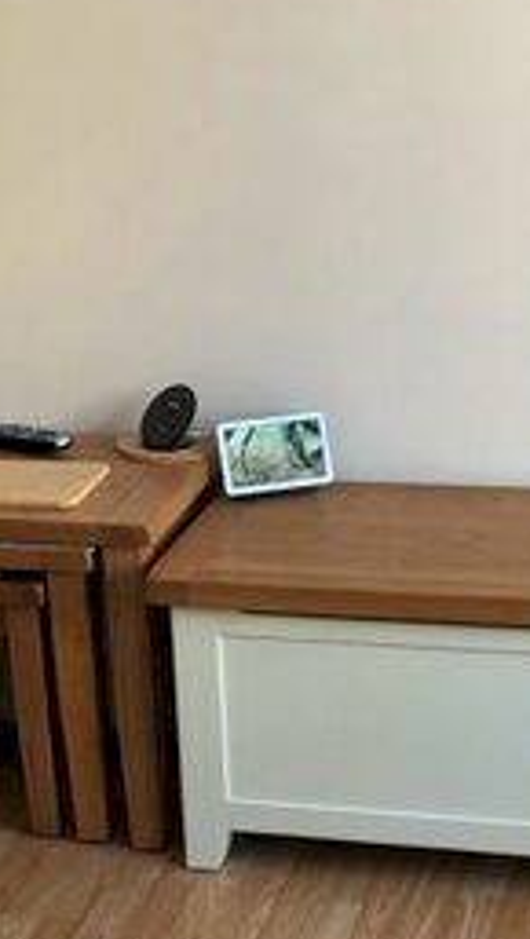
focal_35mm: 83
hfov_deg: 14.6
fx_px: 2069
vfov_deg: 25.2
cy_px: 729
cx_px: 281
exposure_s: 1/17
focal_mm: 3.99
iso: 40
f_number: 1.8
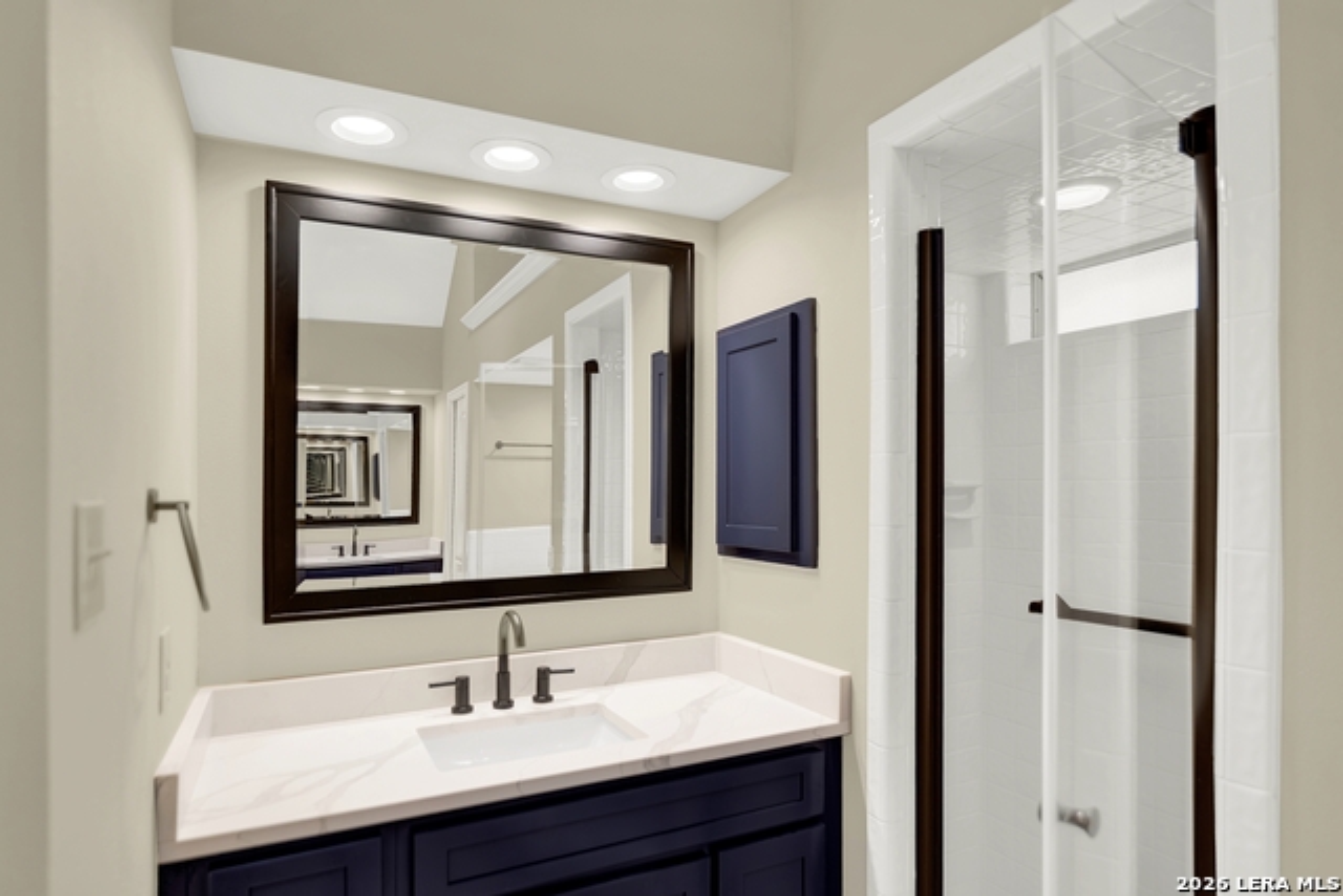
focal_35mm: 20
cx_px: 672
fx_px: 731
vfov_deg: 63.0
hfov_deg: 85.1
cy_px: 448
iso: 250
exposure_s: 1/40
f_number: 2.8
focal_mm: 19.6
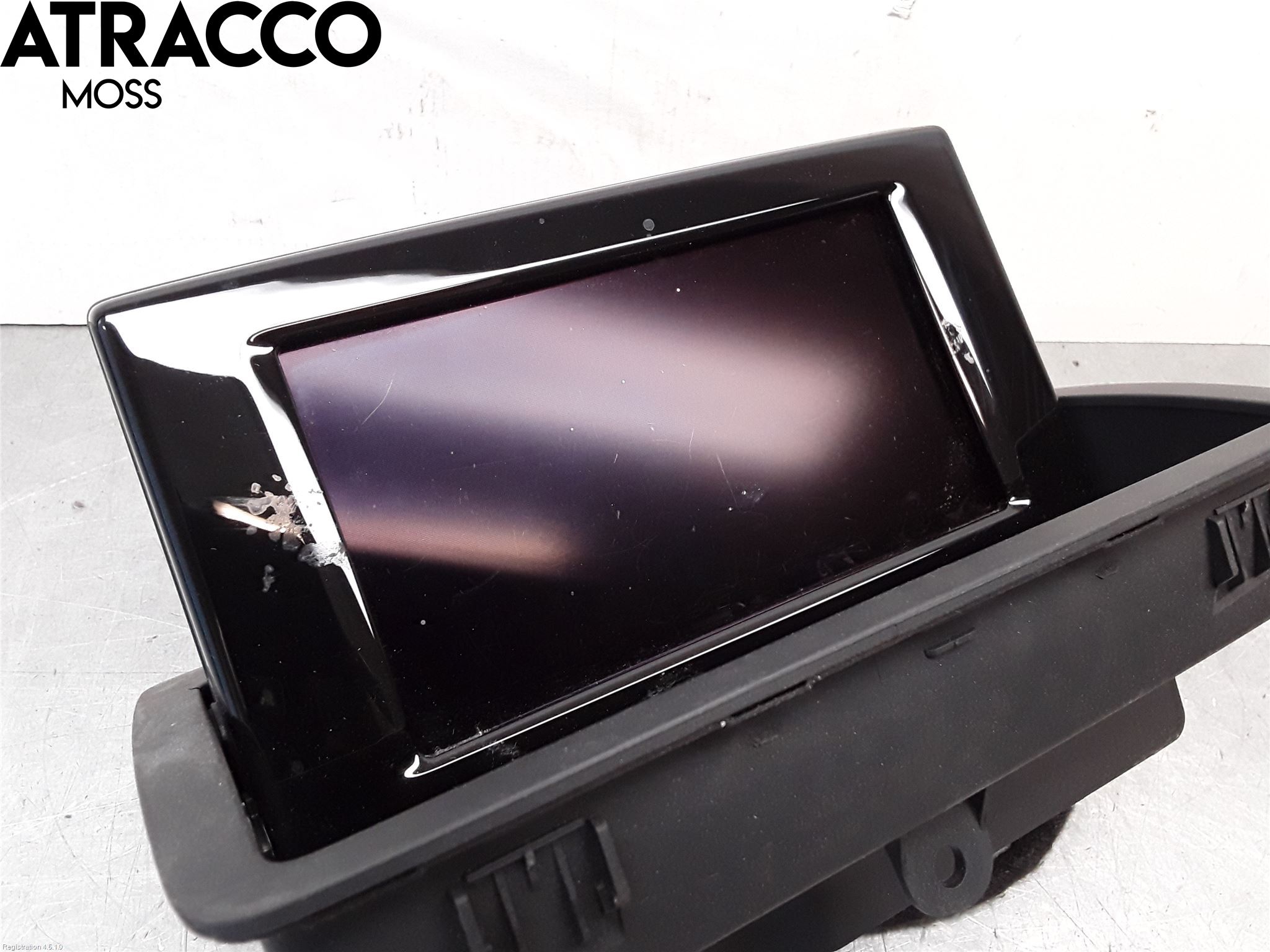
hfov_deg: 63.4
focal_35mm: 28
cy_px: 476
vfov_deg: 49.7
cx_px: 635
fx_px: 1027
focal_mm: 2.91
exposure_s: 1/100
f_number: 1.9
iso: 100
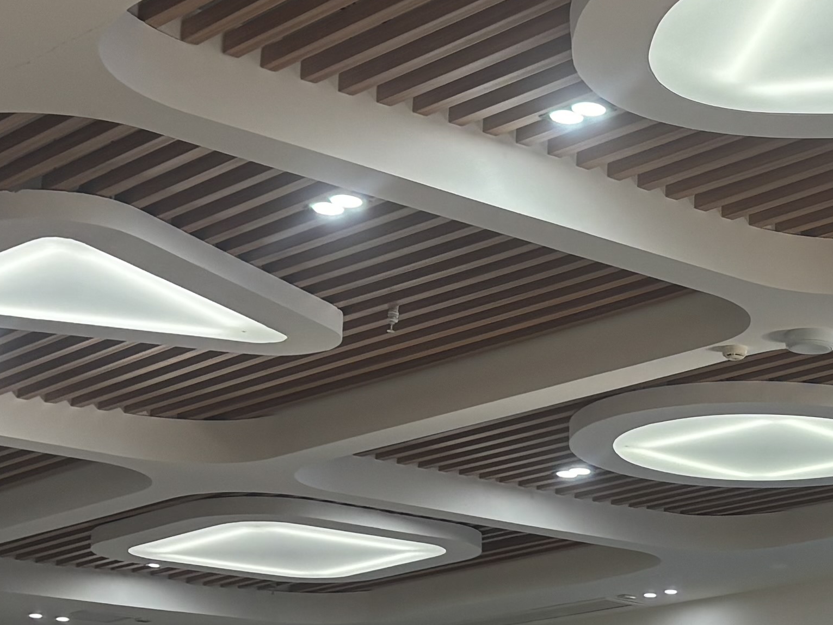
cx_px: 861
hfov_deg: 19.6
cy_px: 462
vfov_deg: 15.2
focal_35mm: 97
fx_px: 2334
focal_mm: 5.96
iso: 80
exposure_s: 1/120
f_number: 1.6
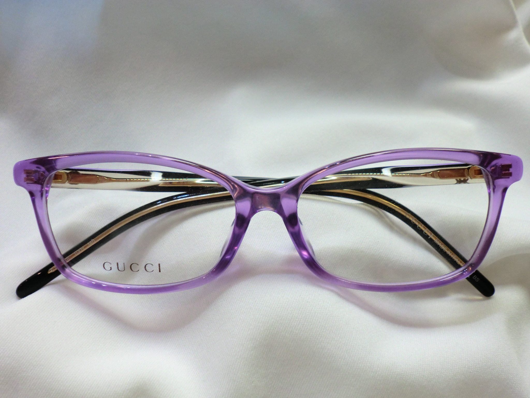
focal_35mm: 32
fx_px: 490
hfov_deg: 56.8
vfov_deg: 44.2
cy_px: 199
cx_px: 265
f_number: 3.5
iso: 160
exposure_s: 1/60
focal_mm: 5.8
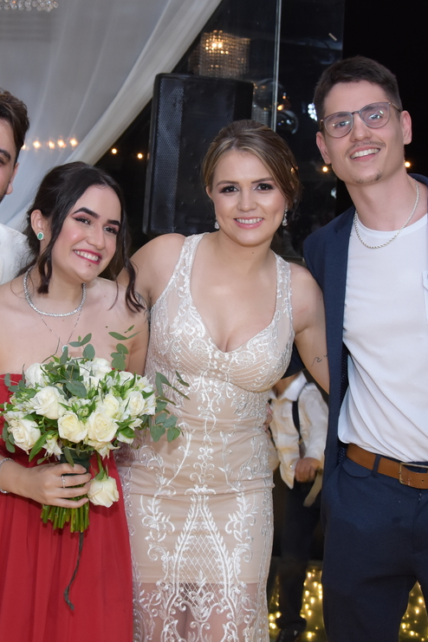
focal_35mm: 68
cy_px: 304
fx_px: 1213
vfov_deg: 29.7
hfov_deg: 19.9
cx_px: 115
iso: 1000
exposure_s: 1/50
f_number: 5
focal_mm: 28
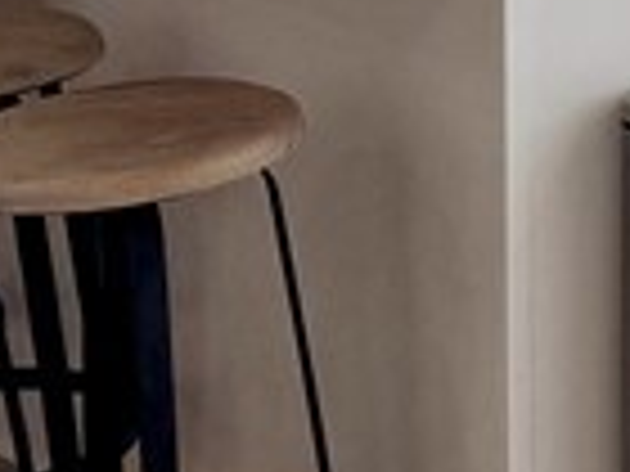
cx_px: 1778
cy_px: -575
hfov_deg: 9.3
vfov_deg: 7.9
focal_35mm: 176
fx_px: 3203
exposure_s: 1/689
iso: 80
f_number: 1.78
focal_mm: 6.76
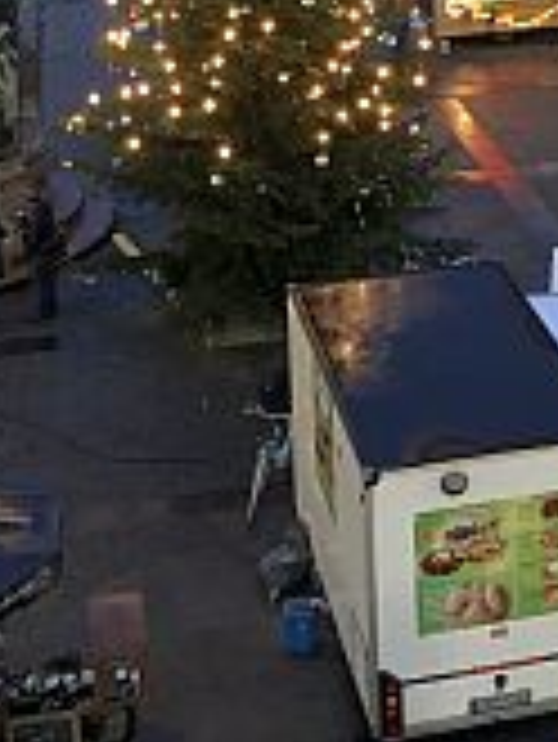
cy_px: -25
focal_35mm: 89
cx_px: 500
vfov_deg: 21.1
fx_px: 1910
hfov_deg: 16.4
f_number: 1.8
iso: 100
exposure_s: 1/4
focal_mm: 3.99
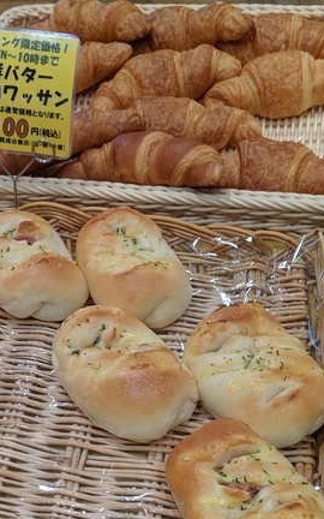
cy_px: 376
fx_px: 749
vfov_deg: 37.4
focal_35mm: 53
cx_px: 83
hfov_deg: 24.2
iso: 90
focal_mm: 4.44
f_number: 1.8
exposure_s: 1/99.9
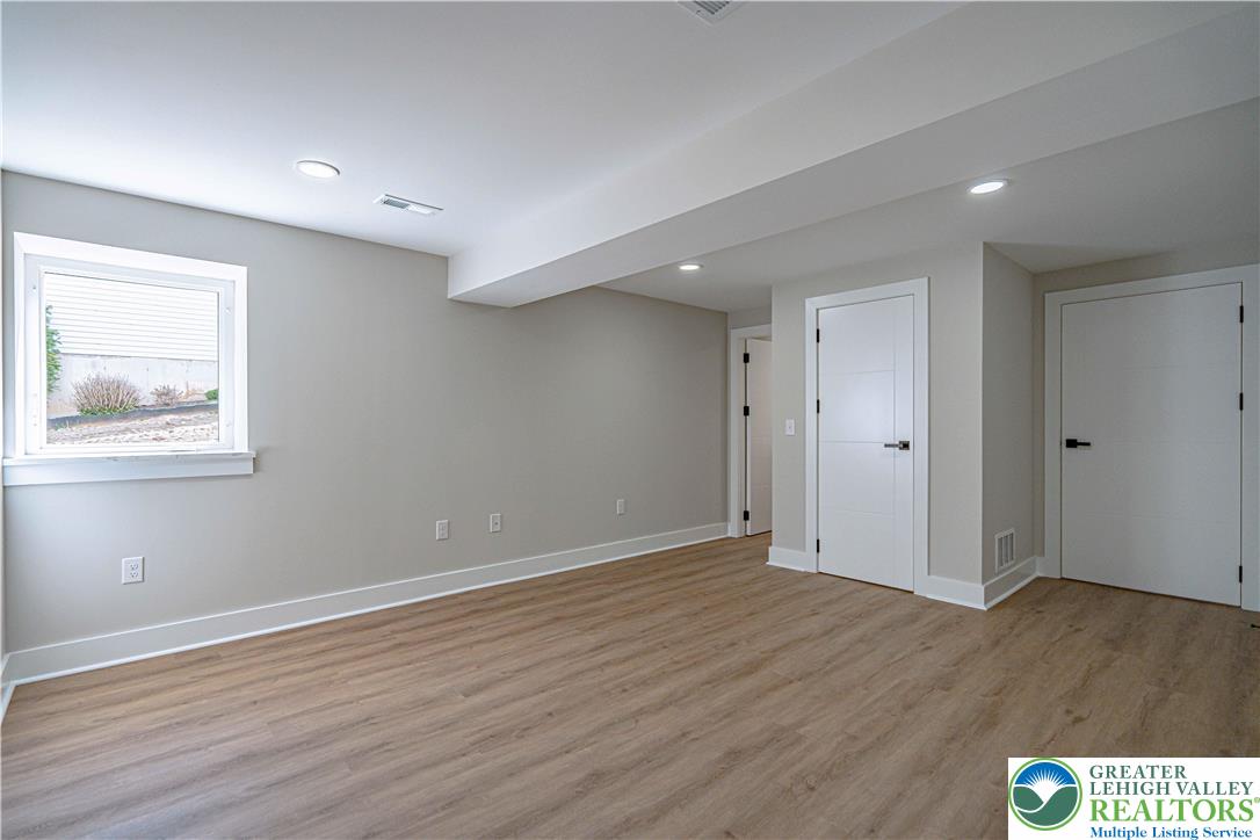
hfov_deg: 96.7
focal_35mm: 16
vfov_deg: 73.7
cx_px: 630
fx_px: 560
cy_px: 420
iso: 1250
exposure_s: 1/3200
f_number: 4
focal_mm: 16
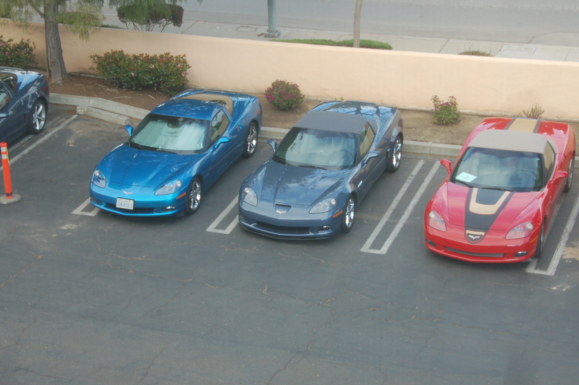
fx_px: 1446
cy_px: 194
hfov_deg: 22.6
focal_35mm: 90
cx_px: 274
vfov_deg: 15.2
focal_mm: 50
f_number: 5.6
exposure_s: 1/125
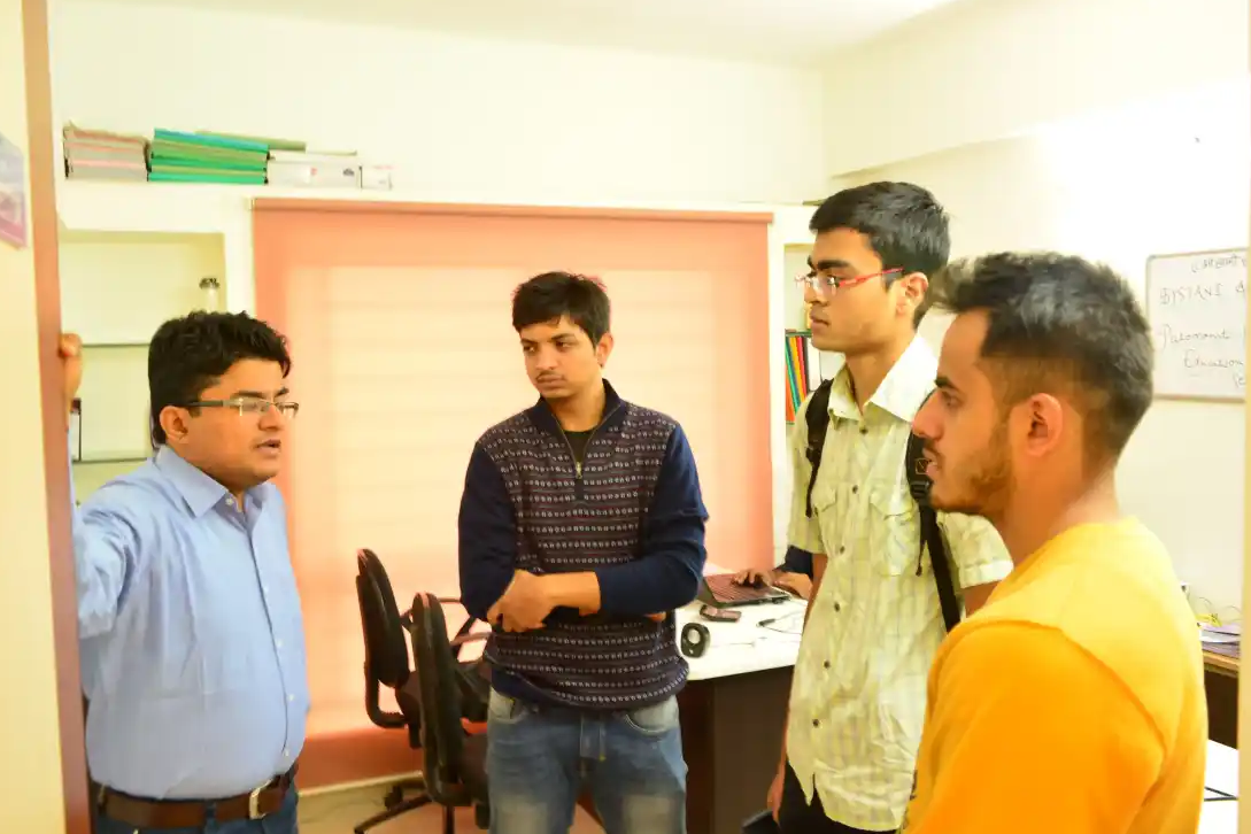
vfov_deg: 40.5
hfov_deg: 57.9
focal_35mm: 33
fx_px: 1130
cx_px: 618
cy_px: 410
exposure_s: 1/6
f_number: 5.6
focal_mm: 21
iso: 500
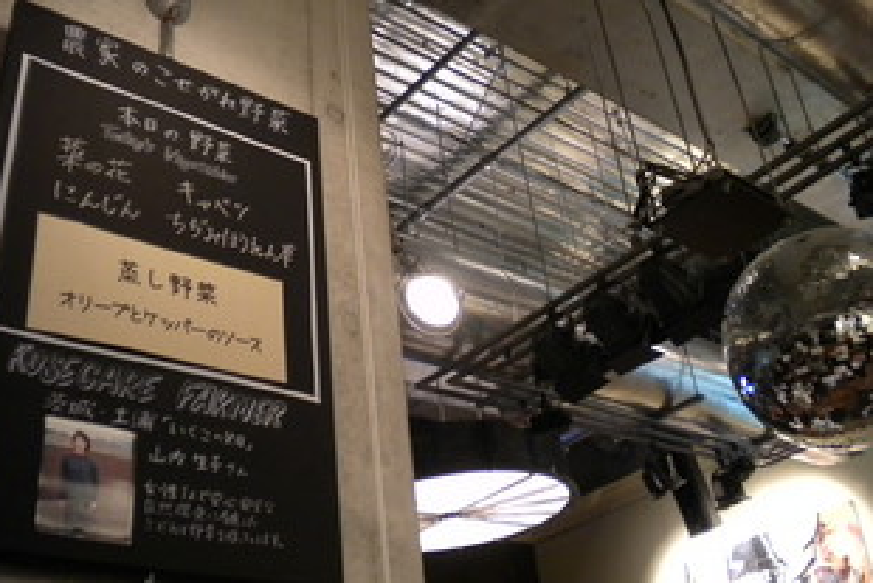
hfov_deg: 47.4
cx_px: 452
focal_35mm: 41
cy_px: 256
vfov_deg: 32.6
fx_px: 995
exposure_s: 1/11
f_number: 3.1
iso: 400
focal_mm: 6.3
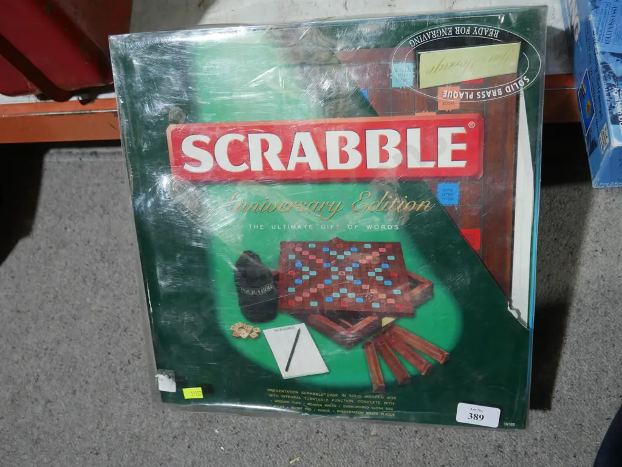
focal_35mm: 34
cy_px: 234
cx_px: 311
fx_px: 611
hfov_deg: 53.9
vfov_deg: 41.8
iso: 400
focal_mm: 17
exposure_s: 1/60
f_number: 4
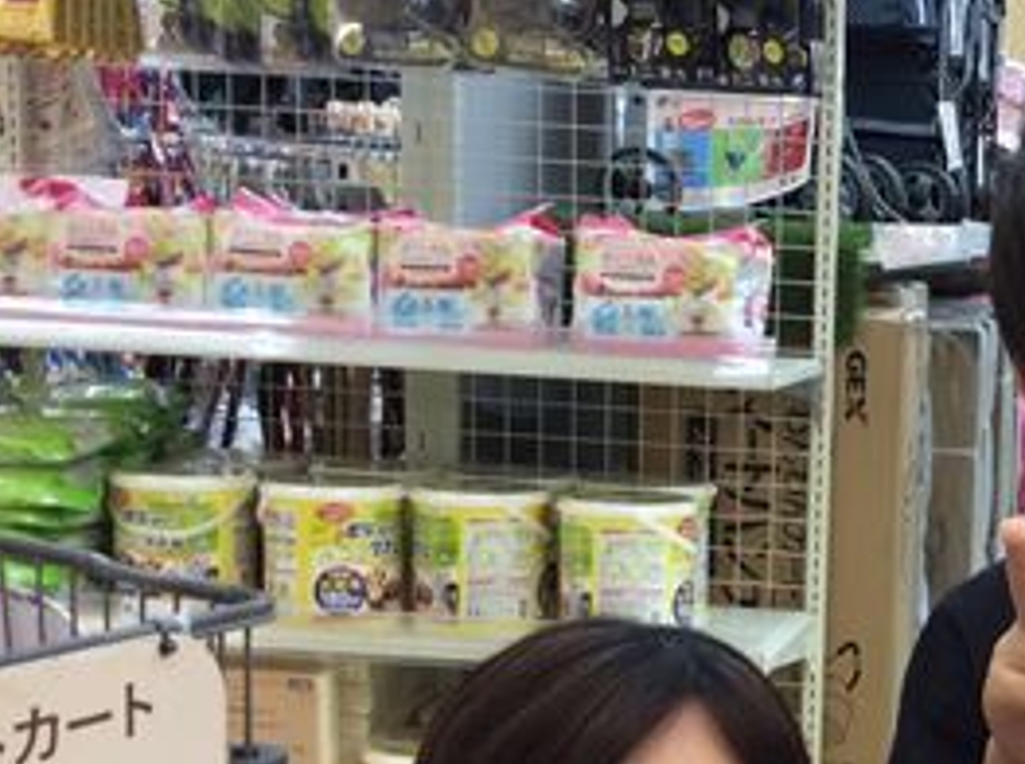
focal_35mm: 73
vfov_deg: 19.9
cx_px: 1041
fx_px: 2157
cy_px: 616
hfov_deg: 25.3
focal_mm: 3.3
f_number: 2.4
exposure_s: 1/24
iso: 64
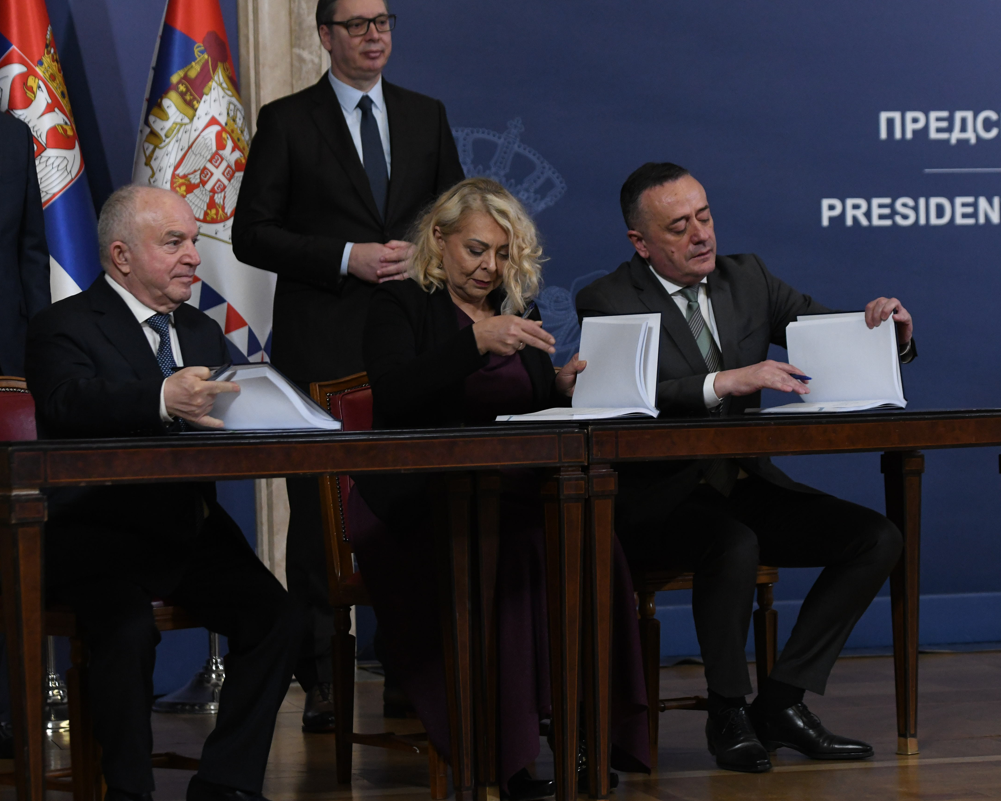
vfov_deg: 13.3
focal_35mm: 116
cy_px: 401
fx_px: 3437
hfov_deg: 16.6
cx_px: 569
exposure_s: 1/200
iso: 4000
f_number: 4
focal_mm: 86
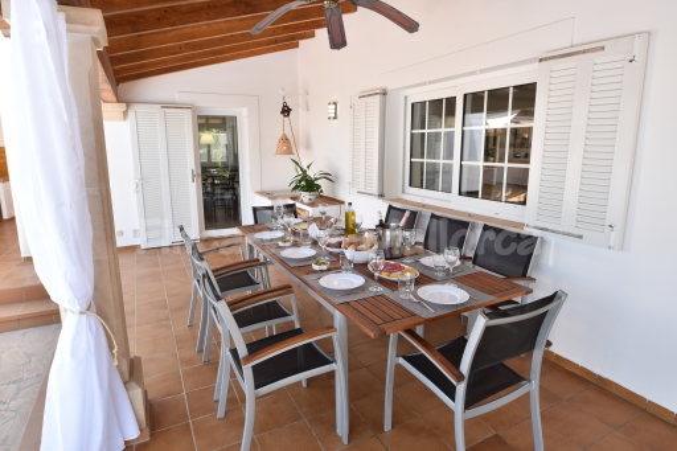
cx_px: 338
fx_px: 367
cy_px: 226
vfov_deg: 63.2
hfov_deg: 85.4
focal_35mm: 20
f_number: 9
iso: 100
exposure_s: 1/25
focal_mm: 13
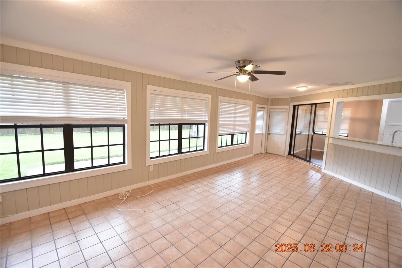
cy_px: 134
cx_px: 201
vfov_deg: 77.3
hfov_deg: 100.4
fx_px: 167
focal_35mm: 15
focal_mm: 10
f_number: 3.5
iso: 800
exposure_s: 1/45
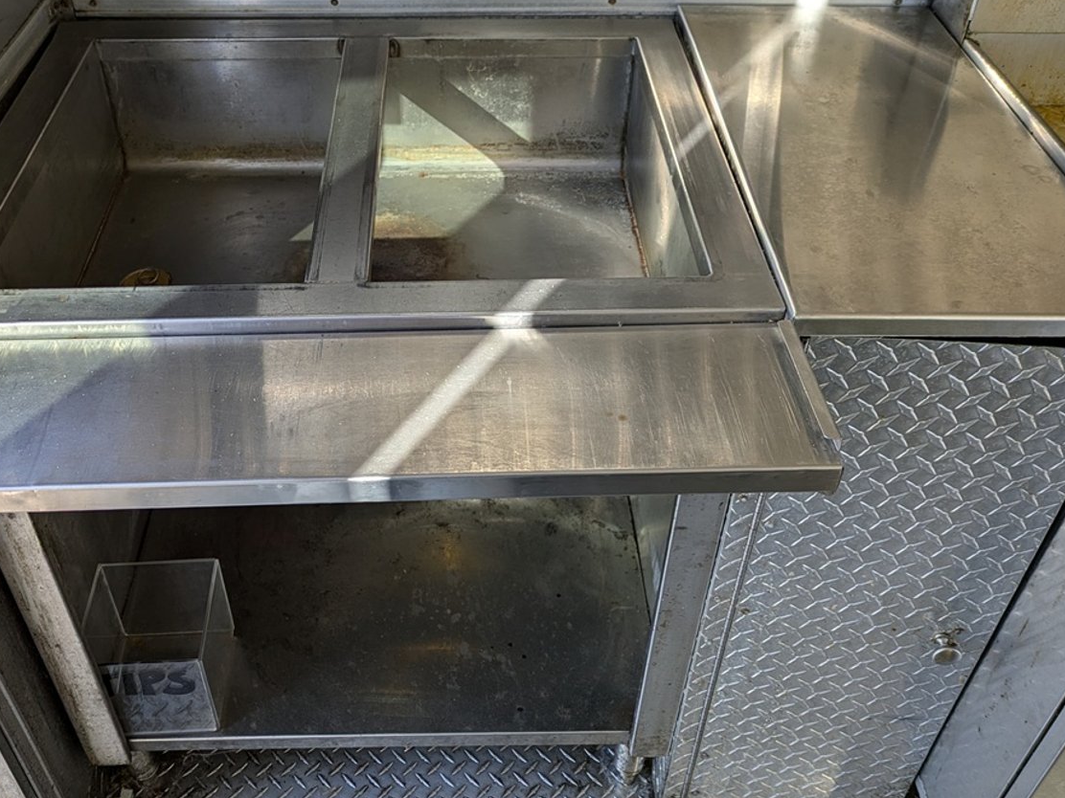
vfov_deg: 41.8
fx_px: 1046
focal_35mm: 34
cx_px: 465
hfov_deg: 53.8
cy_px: 394
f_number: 1.89
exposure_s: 1/450
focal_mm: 5.43
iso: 77
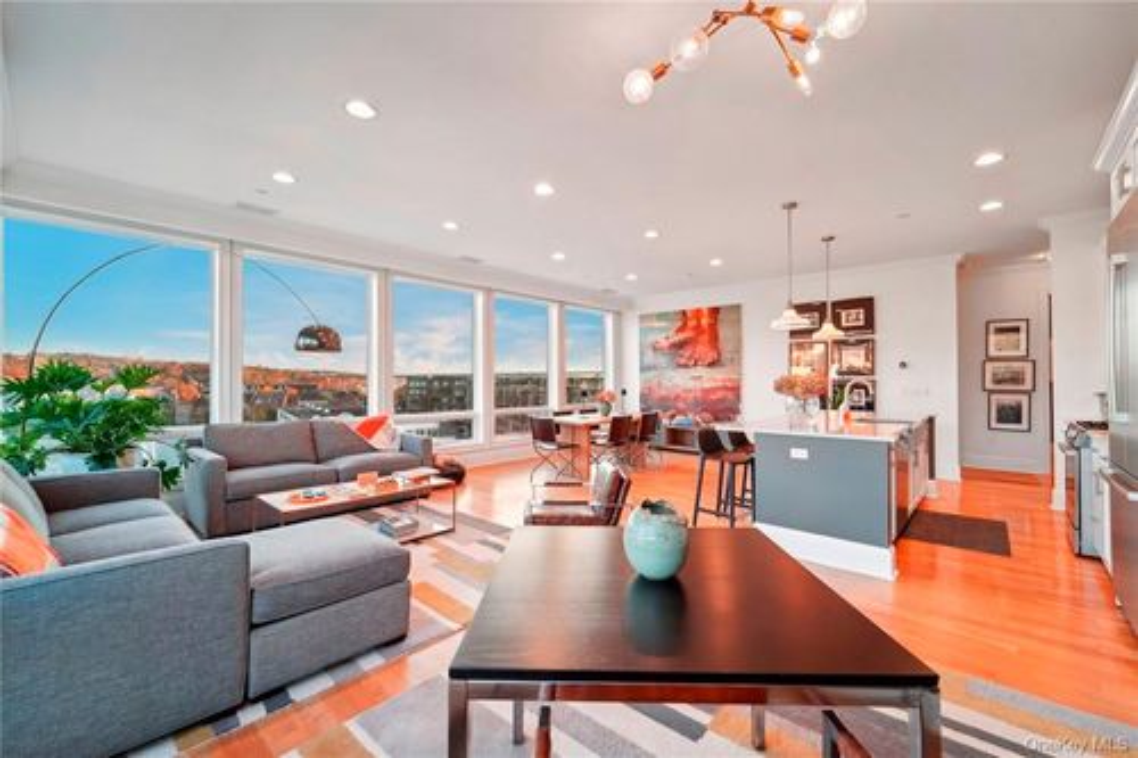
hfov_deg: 104.3
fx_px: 442
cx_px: 569
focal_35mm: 14
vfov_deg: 81.2
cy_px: 379
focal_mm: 14
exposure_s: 1/30
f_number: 8
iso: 400
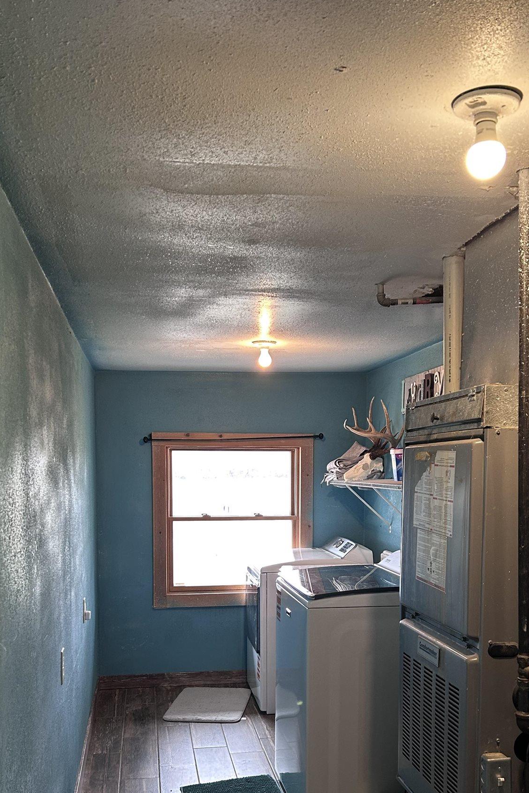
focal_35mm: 37
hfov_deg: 35.9
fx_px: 815
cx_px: 277
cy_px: 530
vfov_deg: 50.9
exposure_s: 1/60
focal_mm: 5.7
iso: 160
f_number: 1.5
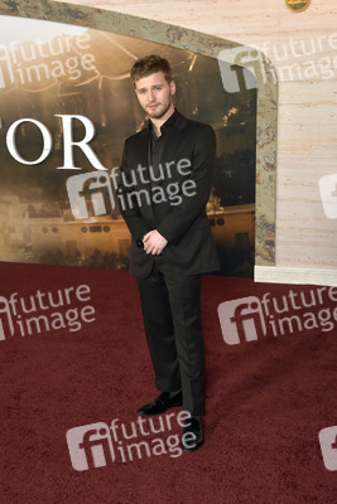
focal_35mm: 50
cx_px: 168
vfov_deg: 39.6
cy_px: 252
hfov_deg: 27.0
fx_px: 701
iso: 1000
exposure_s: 1/250
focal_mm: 50
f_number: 5.6
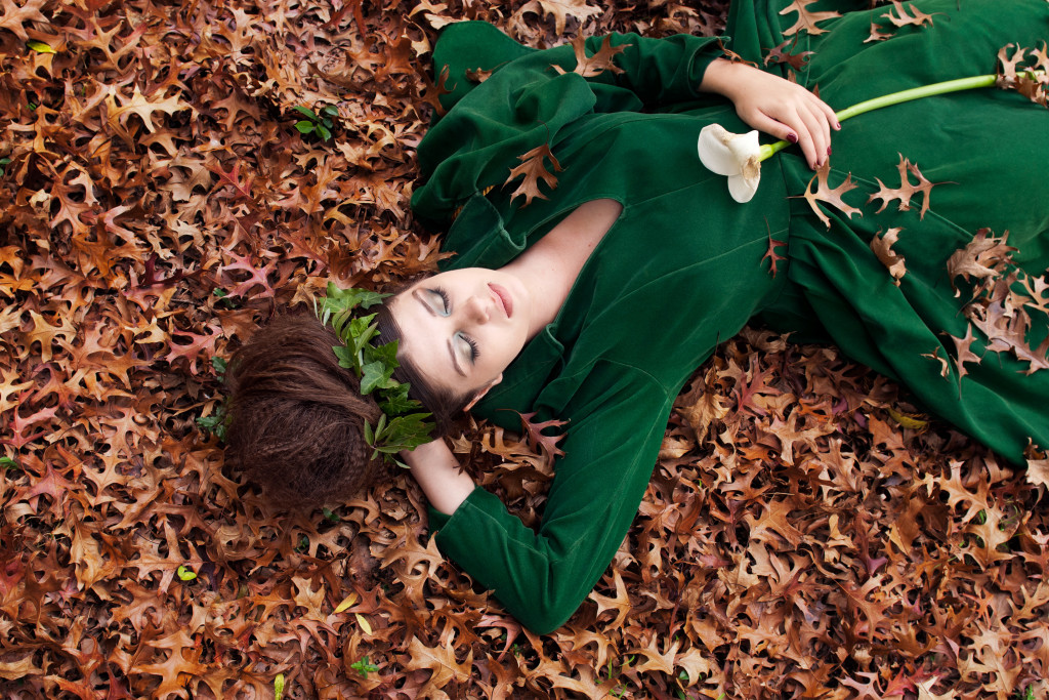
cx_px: 524
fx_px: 1049
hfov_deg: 53.1
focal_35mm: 36
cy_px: 350
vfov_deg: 36.9
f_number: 4.5
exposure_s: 1/30
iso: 200
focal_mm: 24
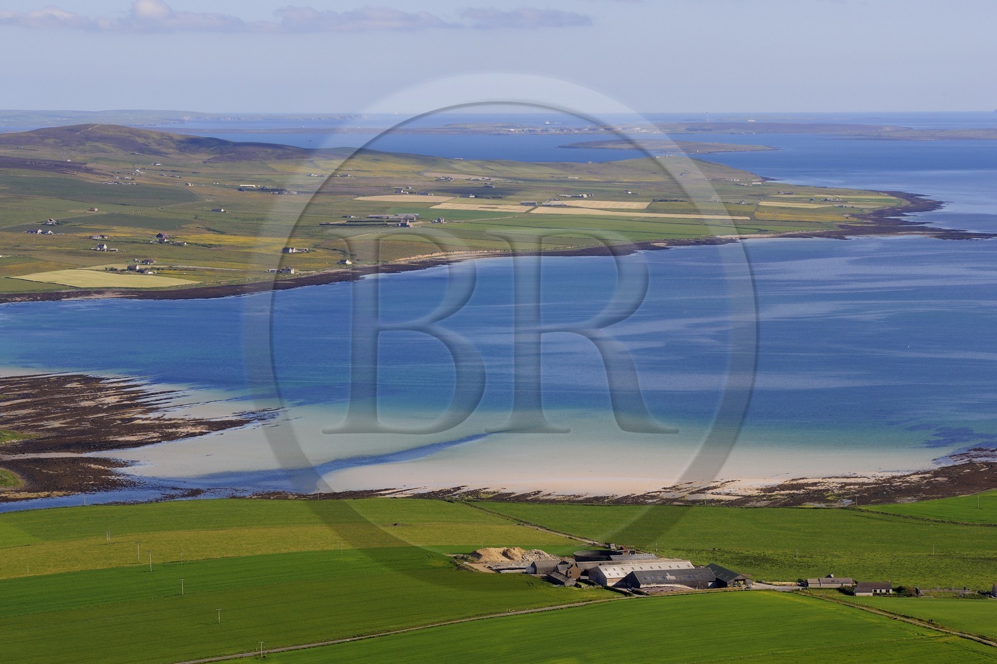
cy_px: 332
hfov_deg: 18.6
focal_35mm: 110
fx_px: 3046
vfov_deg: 12.4
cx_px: 498
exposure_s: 1/800
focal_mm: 110
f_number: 9
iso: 400
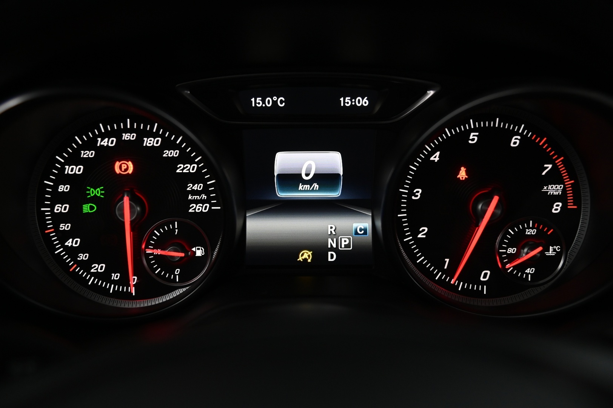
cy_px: 204
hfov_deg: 42.8
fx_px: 783
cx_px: 306
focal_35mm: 46
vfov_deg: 29.2
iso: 2000
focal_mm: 46
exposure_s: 1/50
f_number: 4
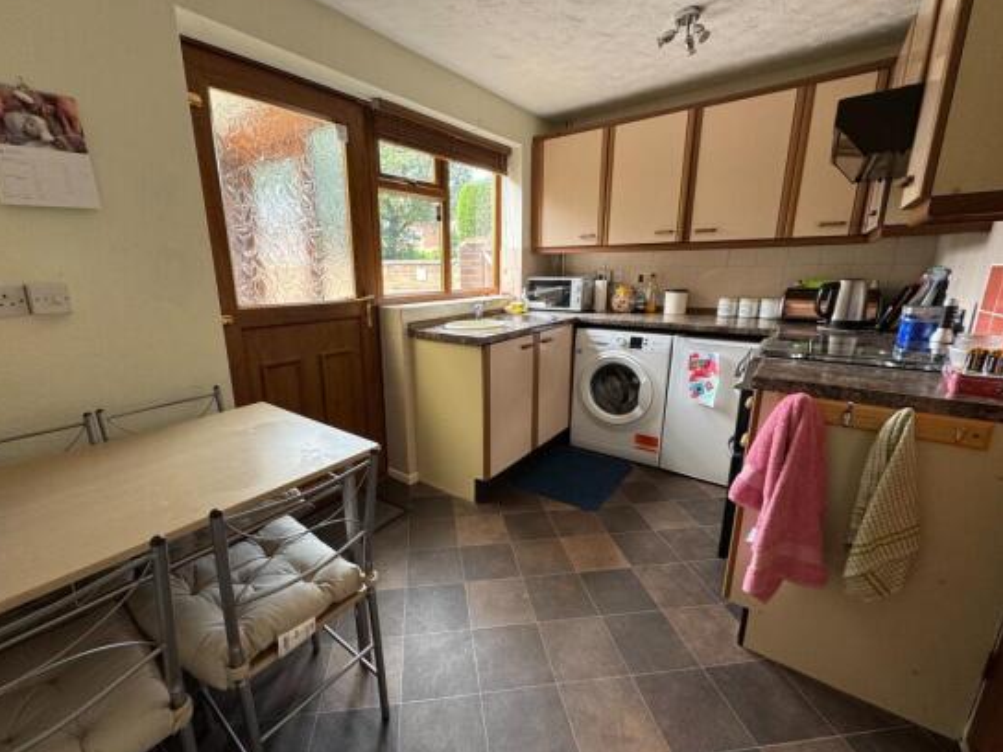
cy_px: 373
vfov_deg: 81.7
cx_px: 469
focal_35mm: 15
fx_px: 435
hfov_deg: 98.0
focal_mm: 2.22
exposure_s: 1/99
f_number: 2.2
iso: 125
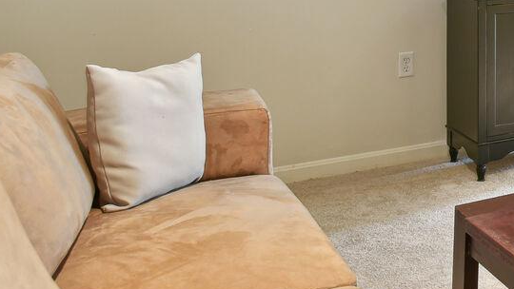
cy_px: -63
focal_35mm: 57
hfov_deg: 29.3
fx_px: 777
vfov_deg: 19.8
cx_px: 676
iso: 200
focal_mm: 17
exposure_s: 1/5
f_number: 8
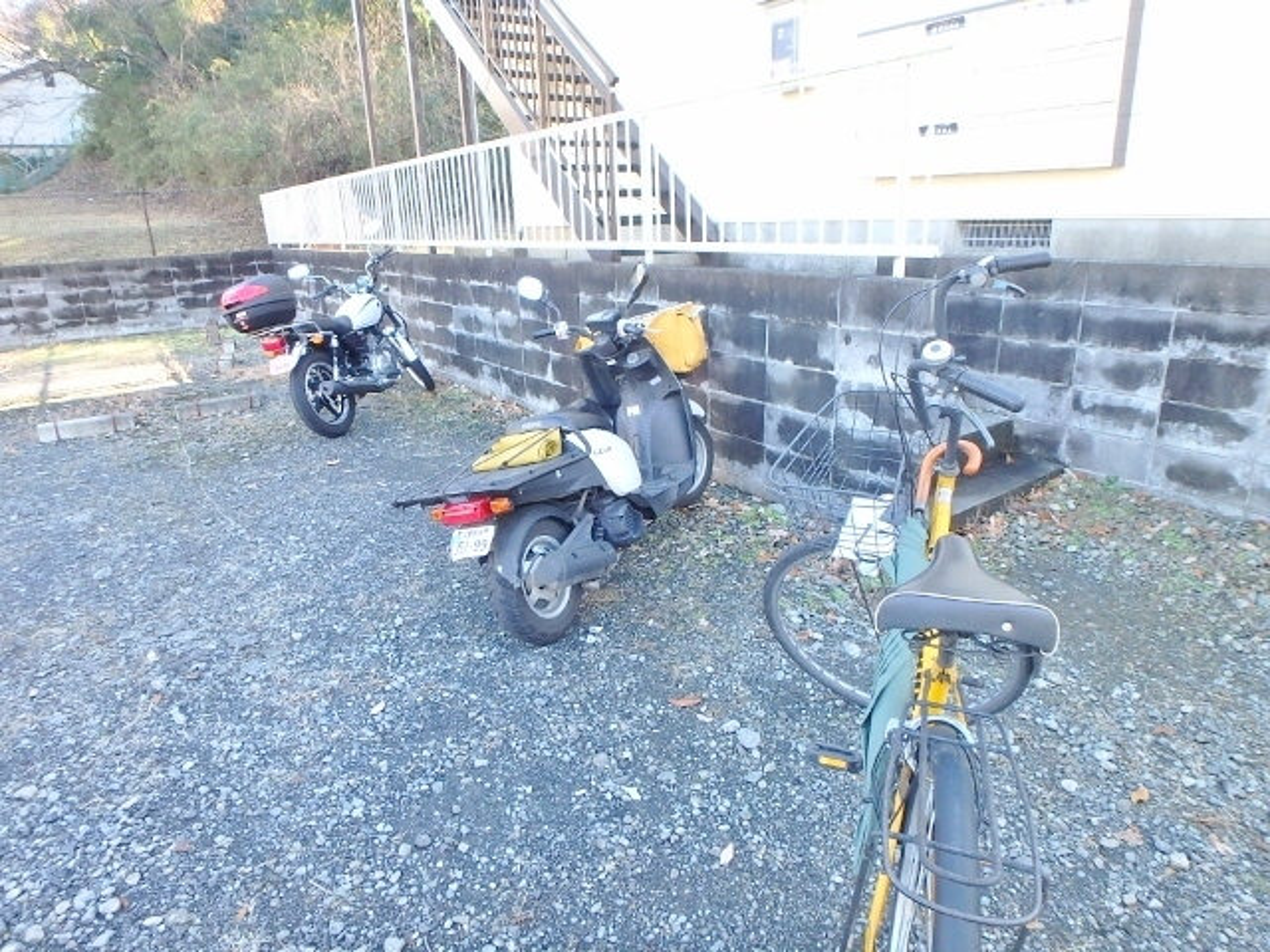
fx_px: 770
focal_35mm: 21
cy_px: 476
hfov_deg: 79.0
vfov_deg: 63.4
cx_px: 635
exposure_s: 1/60
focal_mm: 3.7
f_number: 3.5
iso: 200
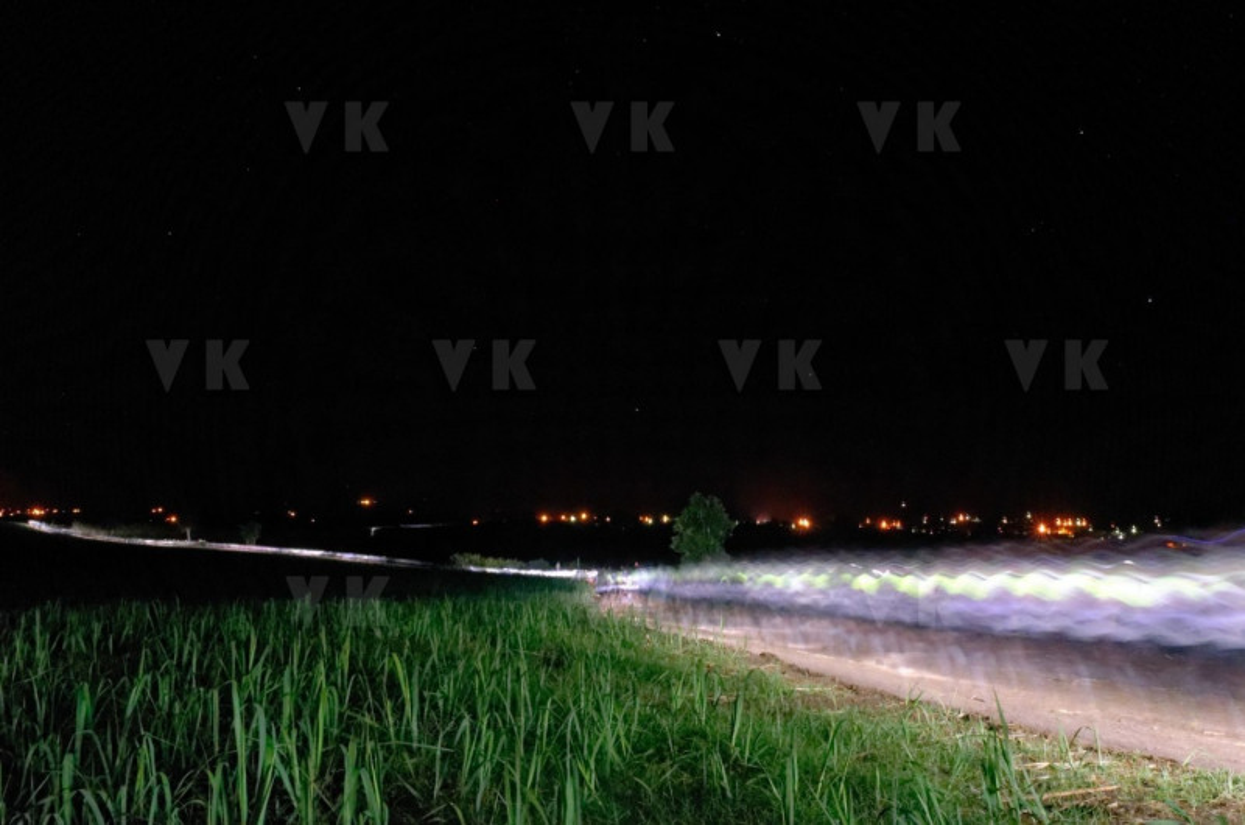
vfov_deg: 36.7
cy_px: 412
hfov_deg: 53.2
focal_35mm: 36
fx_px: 1243
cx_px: 622
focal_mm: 24
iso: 6400
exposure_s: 8
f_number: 14
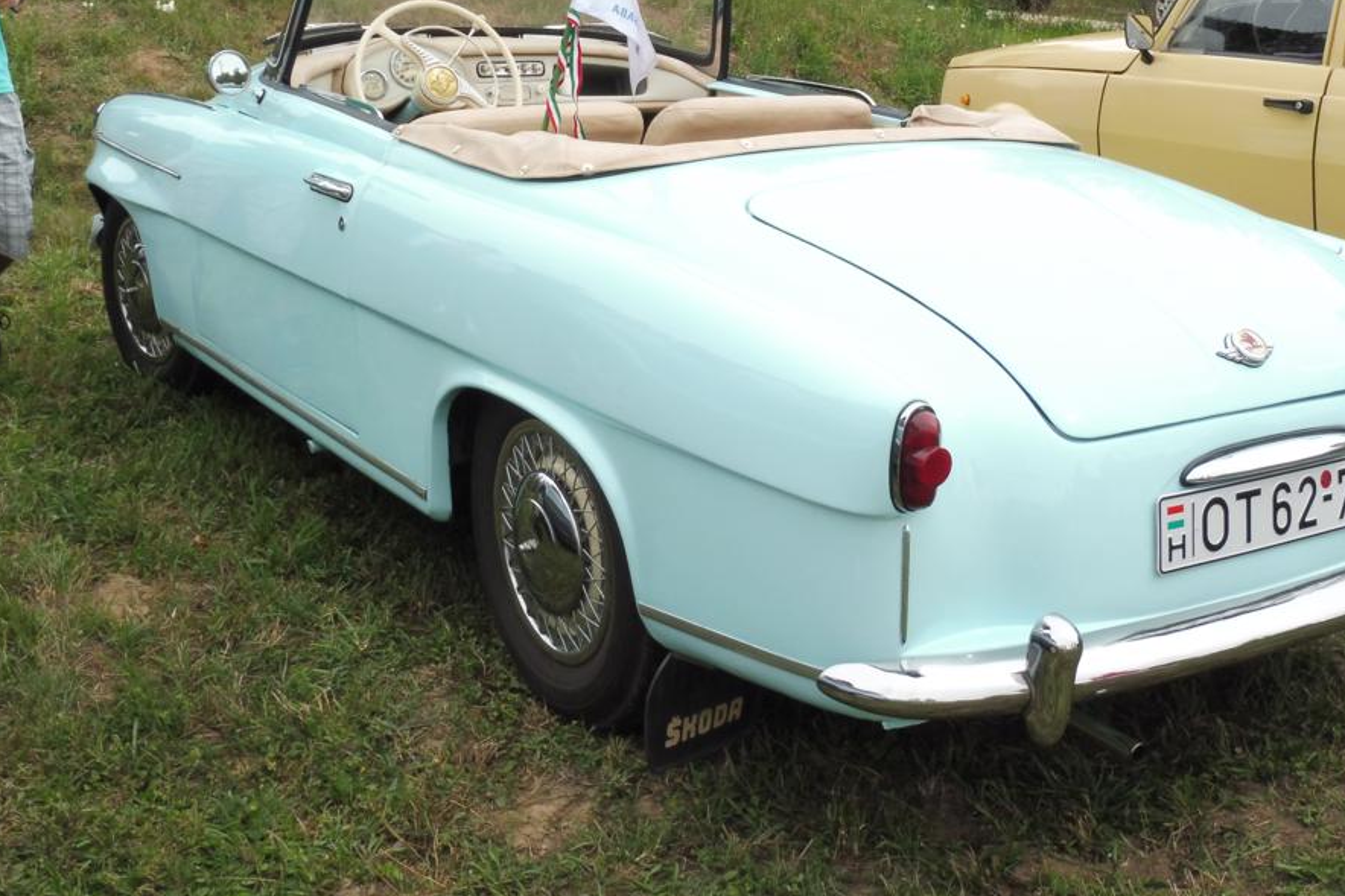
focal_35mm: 48
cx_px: 835
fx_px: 1793
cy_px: 291
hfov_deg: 40.9
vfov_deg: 27.9
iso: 100
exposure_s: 1/320
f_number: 5
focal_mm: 6.1
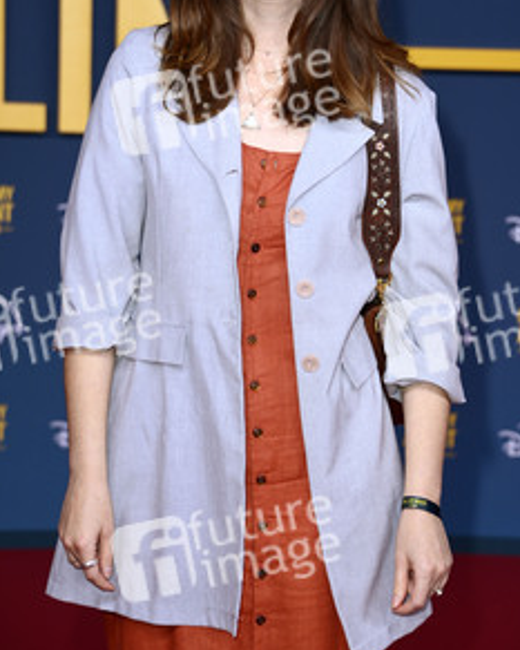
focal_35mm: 129
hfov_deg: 12.0
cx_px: 290
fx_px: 2480
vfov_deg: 14.9
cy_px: 214
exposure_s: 1/200
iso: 800
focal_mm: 100
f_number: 5.6
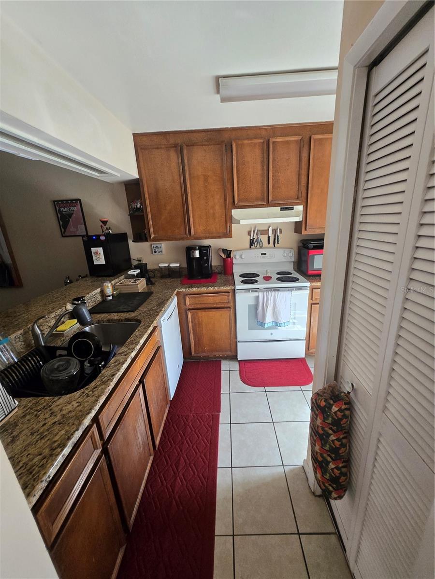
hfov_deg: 89.9
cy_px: 290
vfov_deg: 106.2
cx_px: 218
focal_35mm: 13
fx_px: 218
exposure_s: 1/60
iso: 125
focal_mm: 1.7
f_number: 2.2
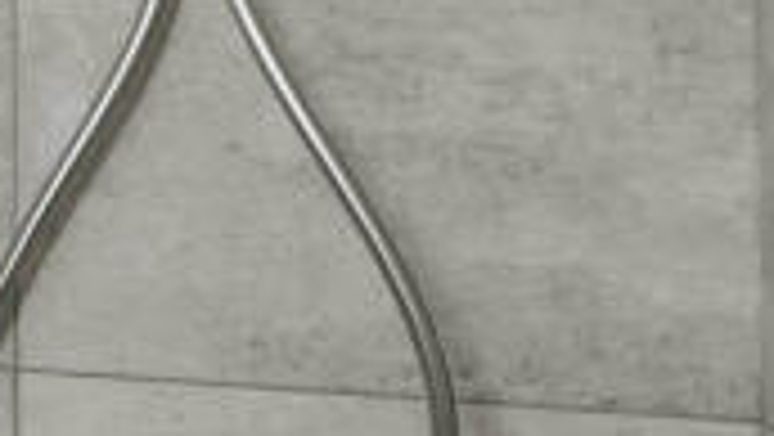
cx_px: -1328
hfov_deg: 12.6
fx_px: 2177
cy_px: 79
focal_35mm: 106
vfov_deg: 11.4
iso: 500
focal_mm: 17
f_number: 8
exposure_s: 1/15
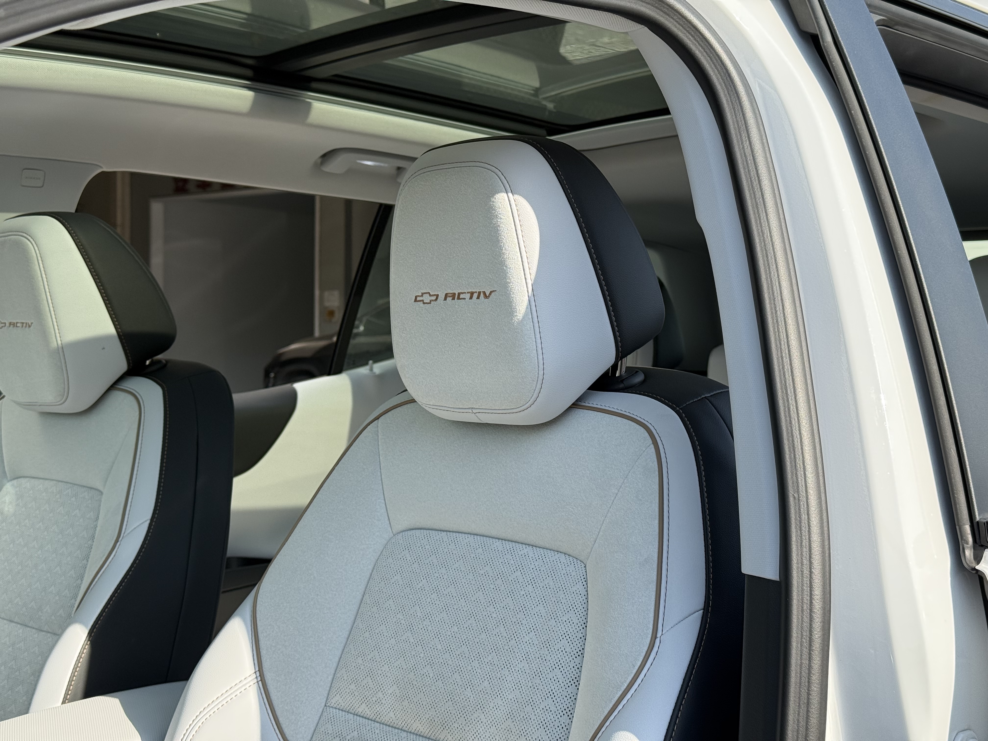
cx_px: 494
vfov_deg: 30.3
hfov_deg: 39.7
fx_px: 1370
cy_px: 370
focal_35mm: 48
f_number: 1.78
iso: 64
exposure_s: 1/1795
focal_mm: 6.76
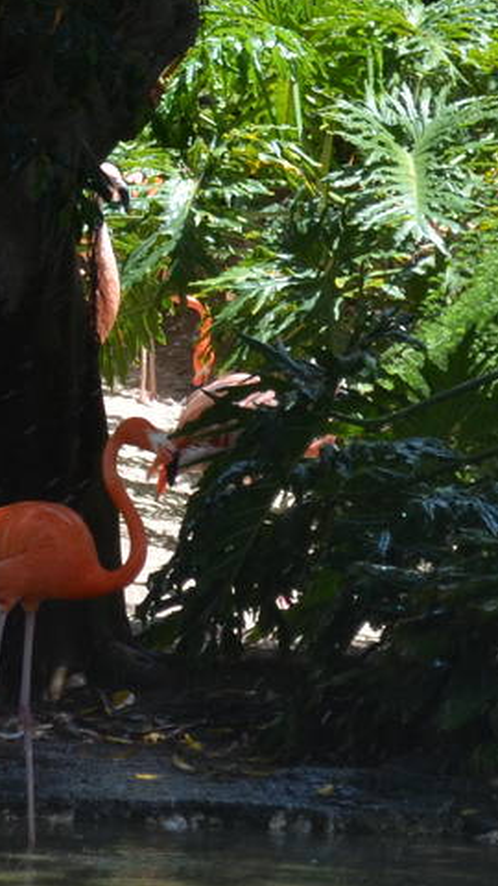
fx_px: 6755
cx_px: -463
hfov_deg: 4.2
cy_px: 201
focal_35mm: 288
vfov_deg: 7.5
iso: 200
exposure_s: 1/250
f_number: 8
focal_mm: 55
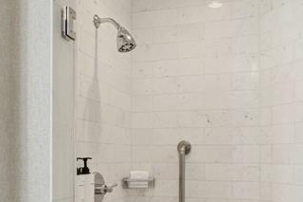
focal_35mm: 40
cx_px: 175
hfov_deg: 48.3
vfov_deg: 32.0
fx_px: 336
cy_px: 176
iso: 400
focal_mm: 16
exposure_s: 1/5
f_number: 8
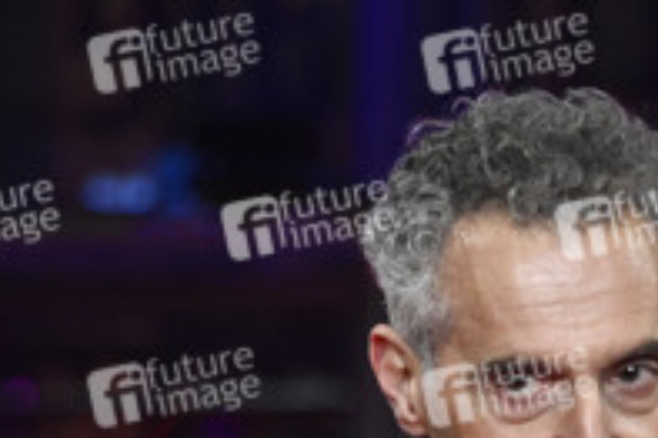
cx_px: 553
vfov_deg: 4.0
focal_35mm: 343
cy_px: 471
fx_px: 6264
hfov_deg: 6.0
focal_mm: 150
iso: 4000
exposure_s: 1/250
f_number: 5.6
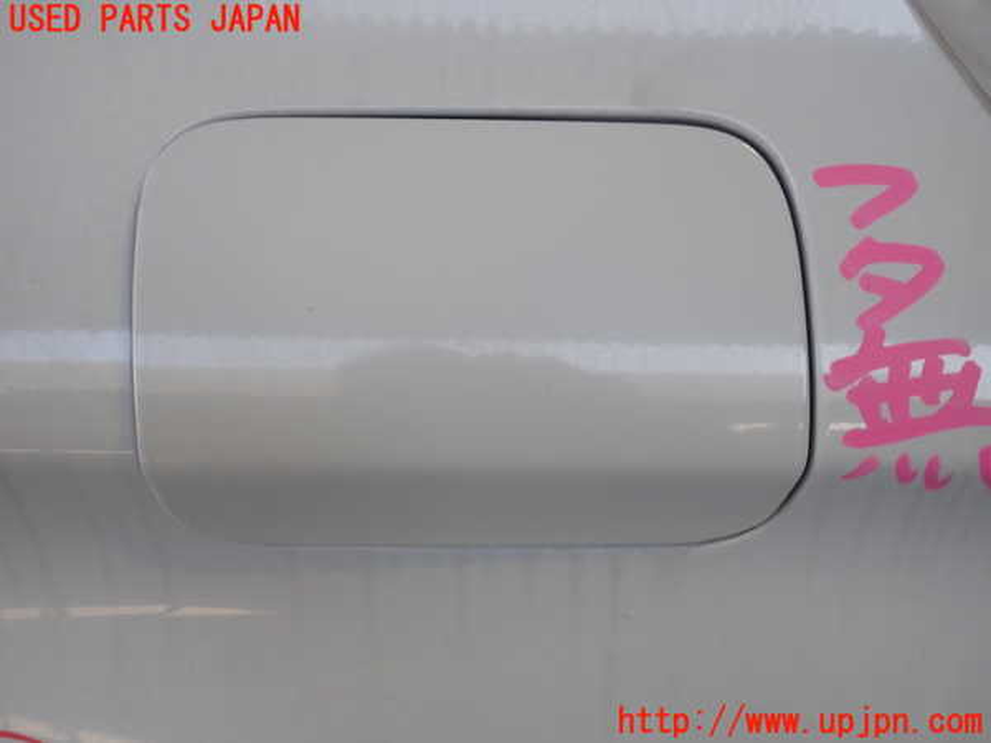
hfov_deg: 60.0
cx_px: 496
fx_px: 859
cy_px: 372
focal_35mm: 30
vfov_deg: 46.8
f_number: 2.3
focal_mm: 5.4
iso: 100
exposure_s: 1/125
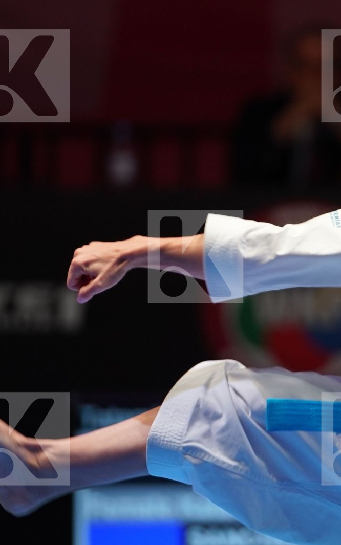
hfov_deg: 2.6
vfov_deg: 4.2
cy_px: 257
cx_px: 369
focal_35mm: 496
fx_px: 7372
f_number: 2.8
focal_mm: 192
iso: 1000
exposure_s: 1/500
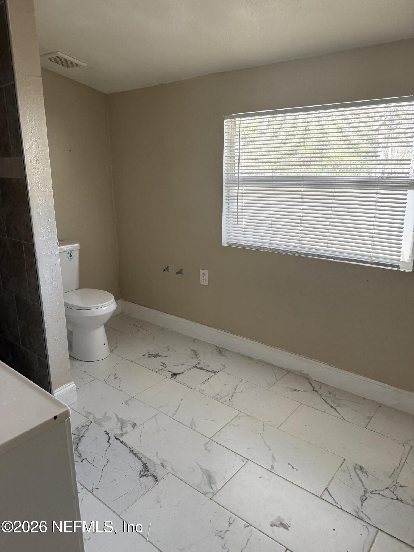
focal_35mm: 24
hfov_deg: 56.8
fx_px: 383
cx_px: 207
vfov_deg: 71.6
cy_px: 276
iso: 200
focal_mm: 6.76
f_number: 1.78
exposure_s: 1/121
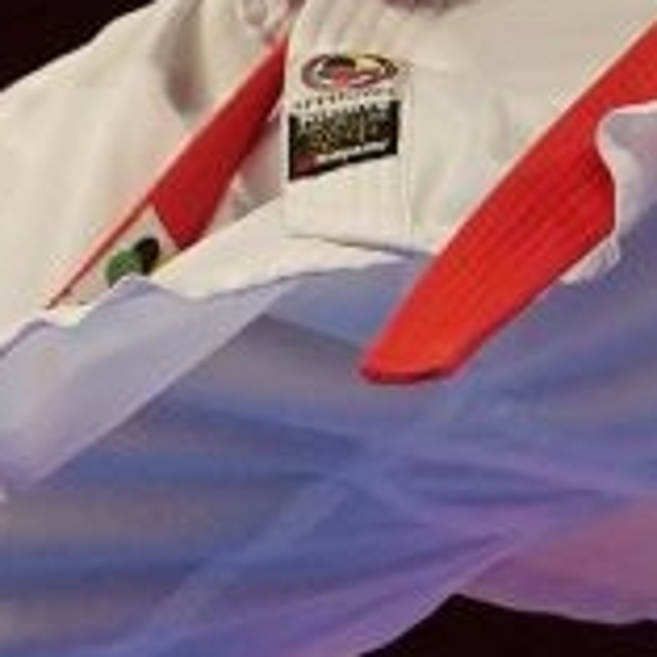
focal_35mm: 1951
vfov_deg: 0.9
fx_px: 41894
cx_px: 1301
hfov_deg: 0.9
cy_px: -1017
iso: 2500
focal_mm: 200
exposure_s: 1/1000
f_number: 2.8
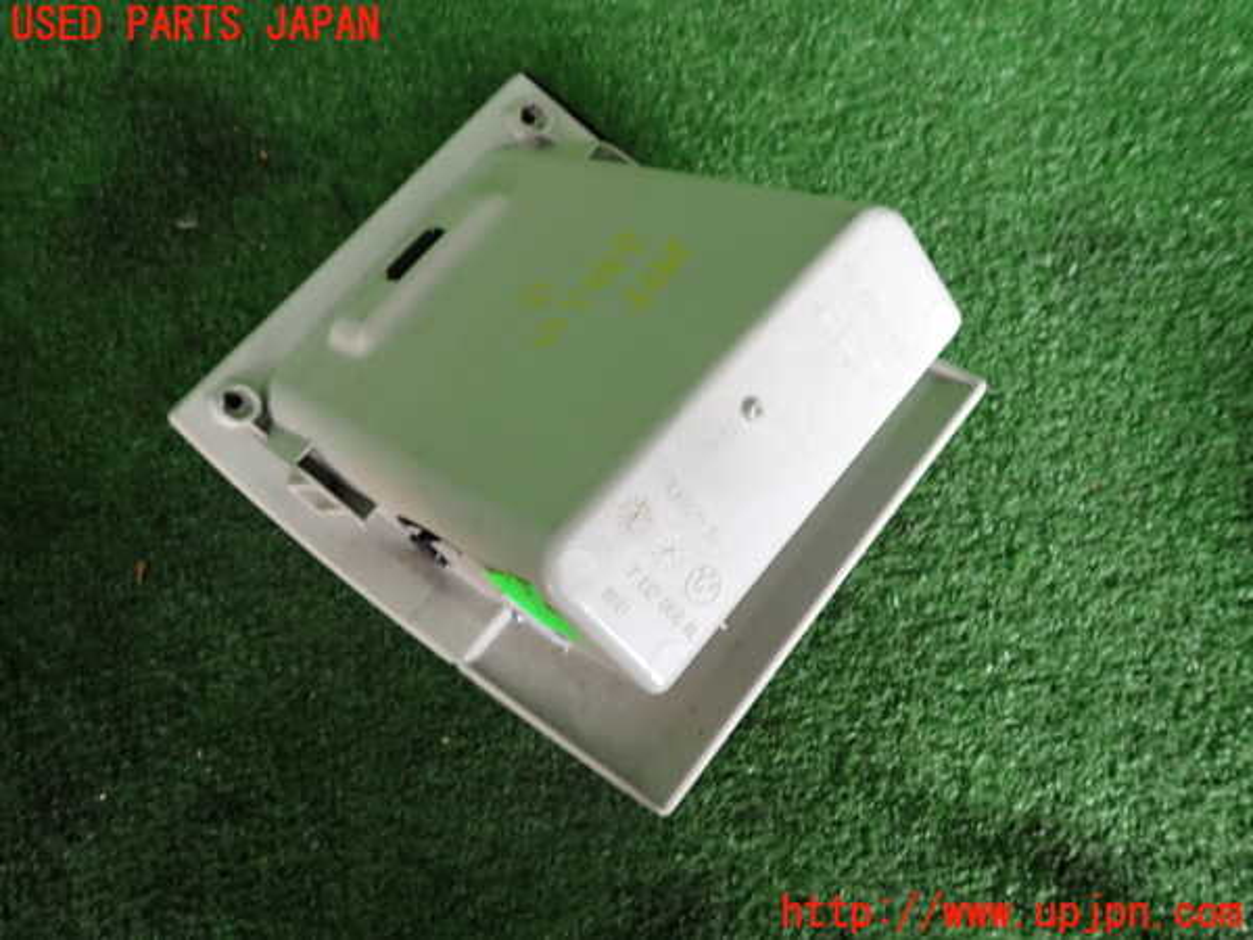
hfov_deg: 69.4
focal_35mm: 25
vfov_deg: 54.9
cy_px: 470
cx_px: 626
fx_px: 905
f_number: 2
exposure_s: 1/60
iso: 125
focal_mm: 4.5
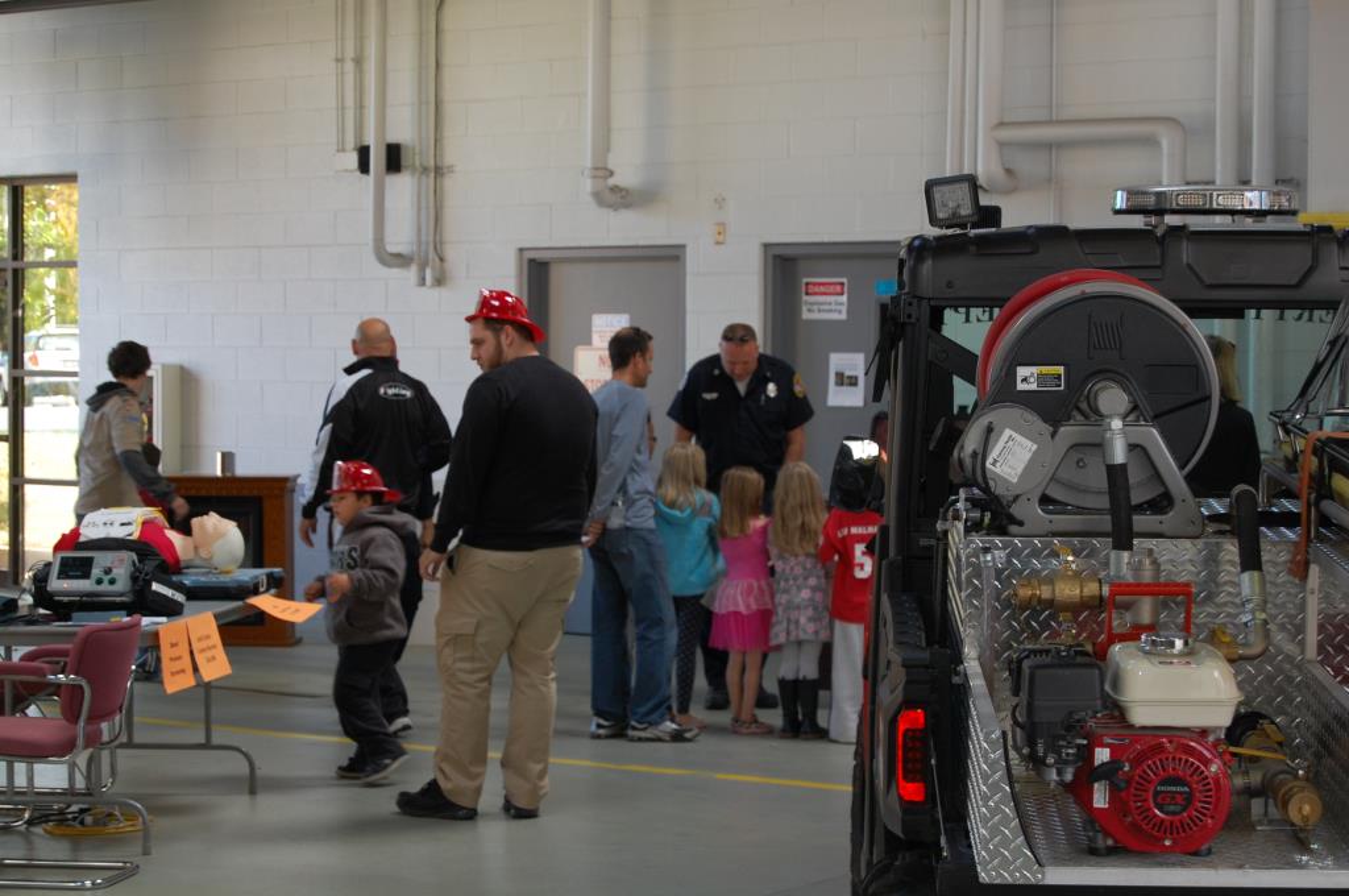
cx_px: 674
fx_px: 3088
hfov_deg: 24.6
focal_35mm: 82
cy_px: 448
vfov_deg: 16.5
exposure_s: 1/60
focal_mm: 55
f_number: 5.6
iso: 400
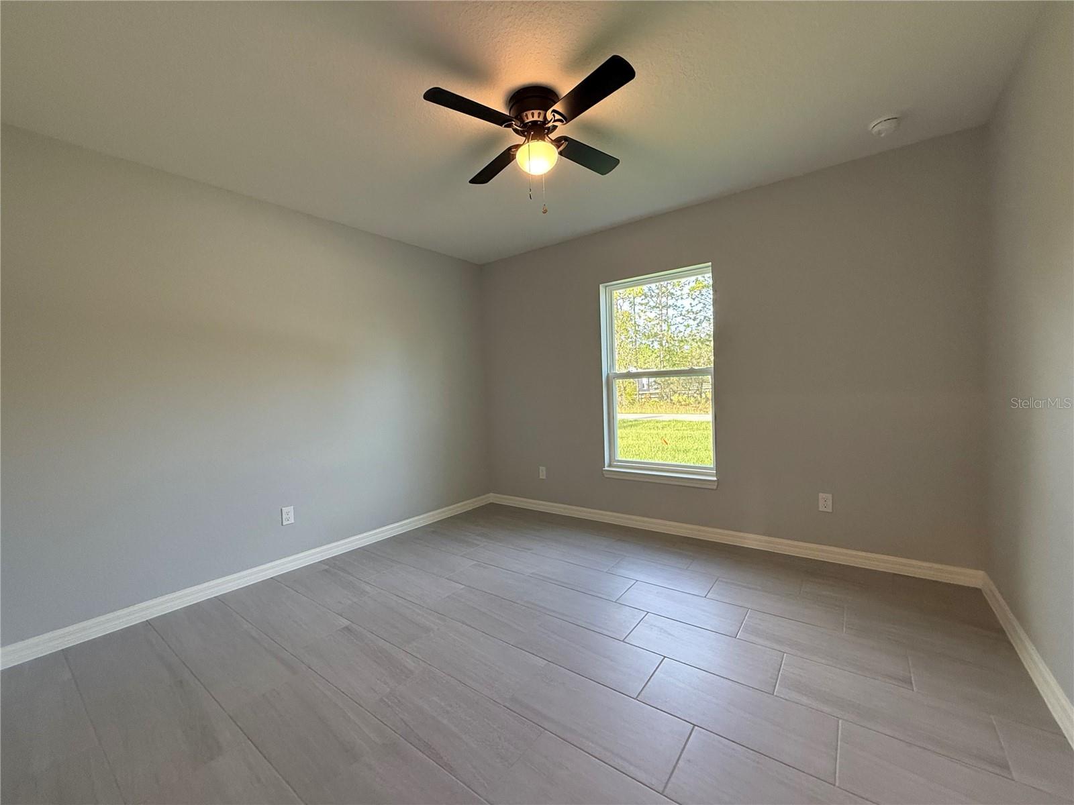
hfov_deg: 102.1
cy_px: 402
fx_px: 434
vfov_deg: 85.7
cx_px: 537
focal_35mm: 14
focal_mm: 2.22
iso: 250
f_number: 2.2
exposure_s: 1/120
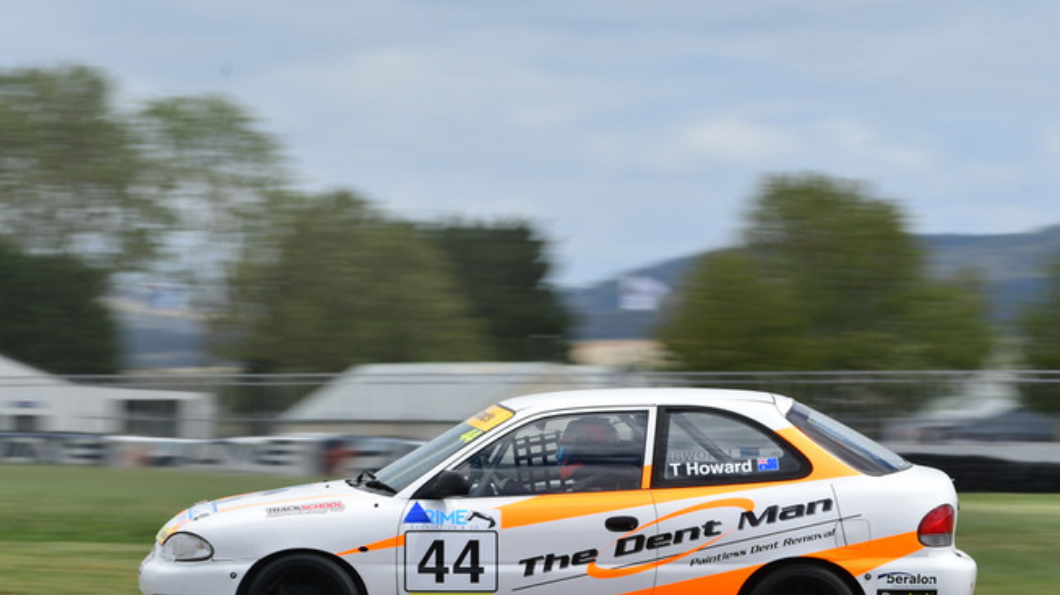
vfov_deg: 3.2
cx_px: 573
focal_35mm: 385
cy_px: 420
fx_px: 10819
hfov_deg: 5.6
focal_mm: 200
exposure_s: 1/200
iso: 125
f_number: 11
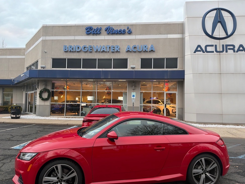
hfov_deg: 69.4
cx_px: 125
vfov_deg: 54.9
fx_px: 177
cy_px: 94
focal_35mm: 25
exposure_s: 1/121
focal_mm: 6.76
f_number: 1.78
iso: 200
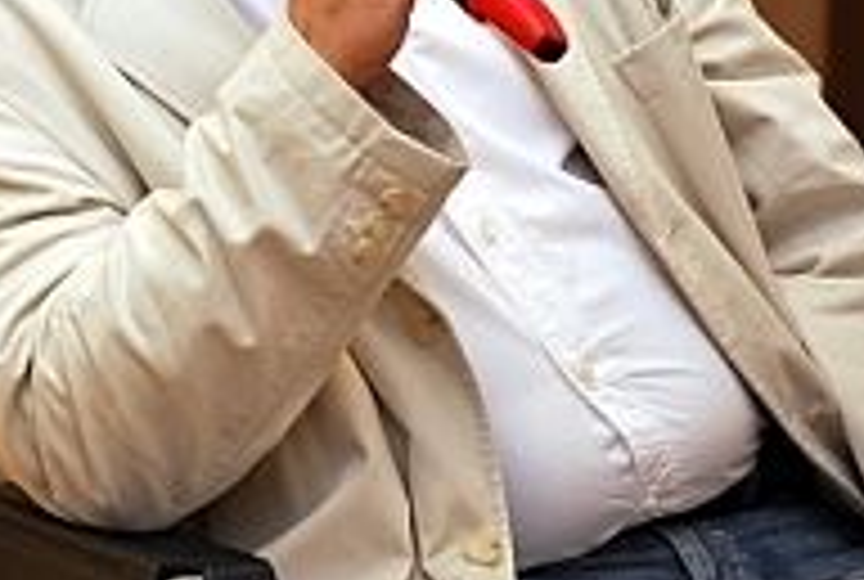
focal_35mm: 331
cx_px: -220
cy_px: -133
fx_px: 7970
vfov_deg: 4.2
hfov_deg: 6.2
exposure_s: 1/60
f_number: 4.5
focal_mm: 85
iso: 320
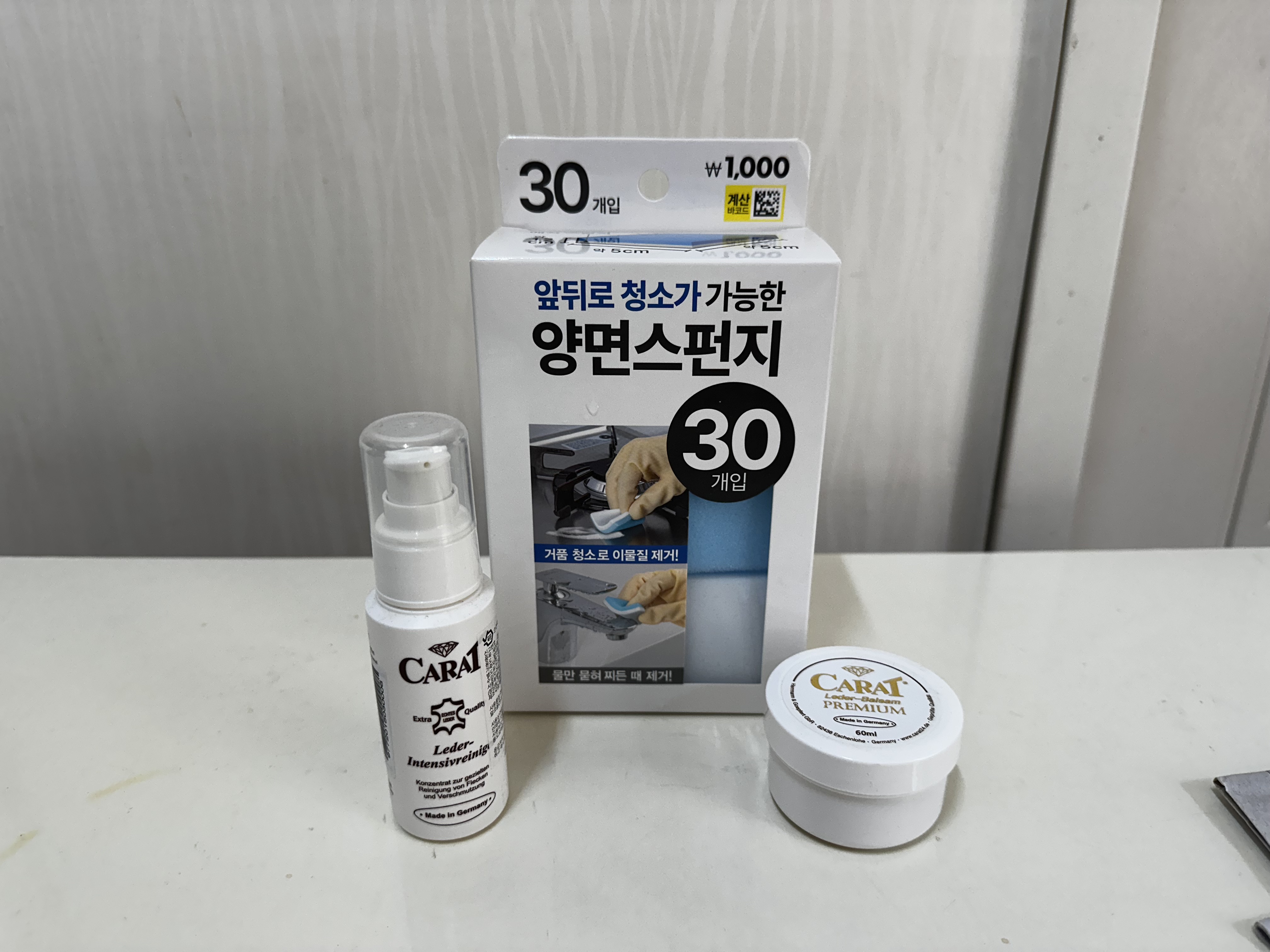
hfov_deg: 71.6
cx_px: 635
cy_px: 476
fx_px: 881
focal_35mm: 24
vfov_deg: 56.8
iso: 125
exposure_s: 1/120
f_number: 1.78
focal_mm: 6.86
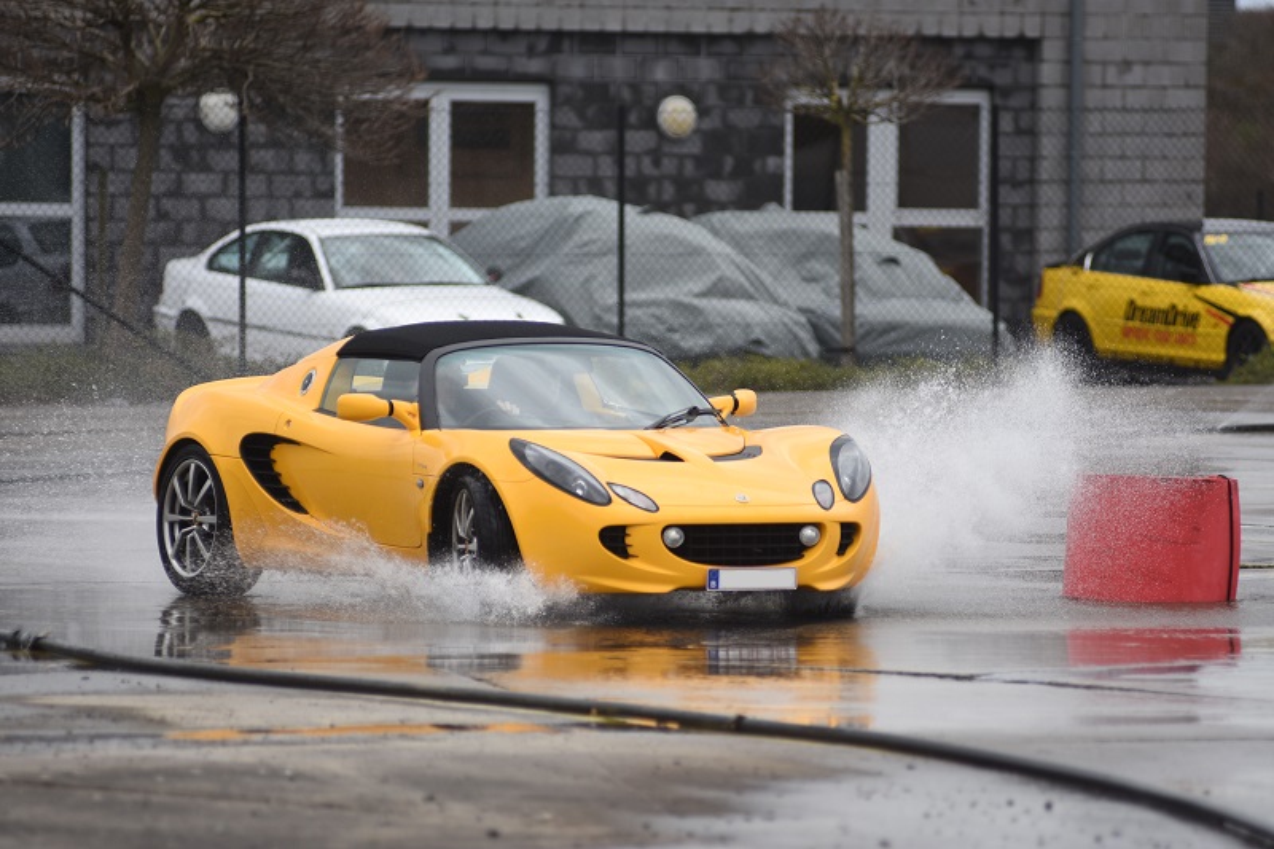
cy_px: 424
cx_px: 637
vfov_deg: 4.6
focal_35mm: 300
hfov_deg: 6.9
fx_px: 10614
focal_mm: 200
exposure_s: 1/800
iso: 200
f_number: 3.5
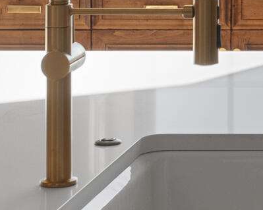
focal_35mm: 212
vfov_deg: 7.1
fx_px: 1650
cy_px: -190
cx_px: 512
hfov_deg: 8.7
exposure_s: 1/30
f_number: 7.1
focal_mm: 30
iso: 400
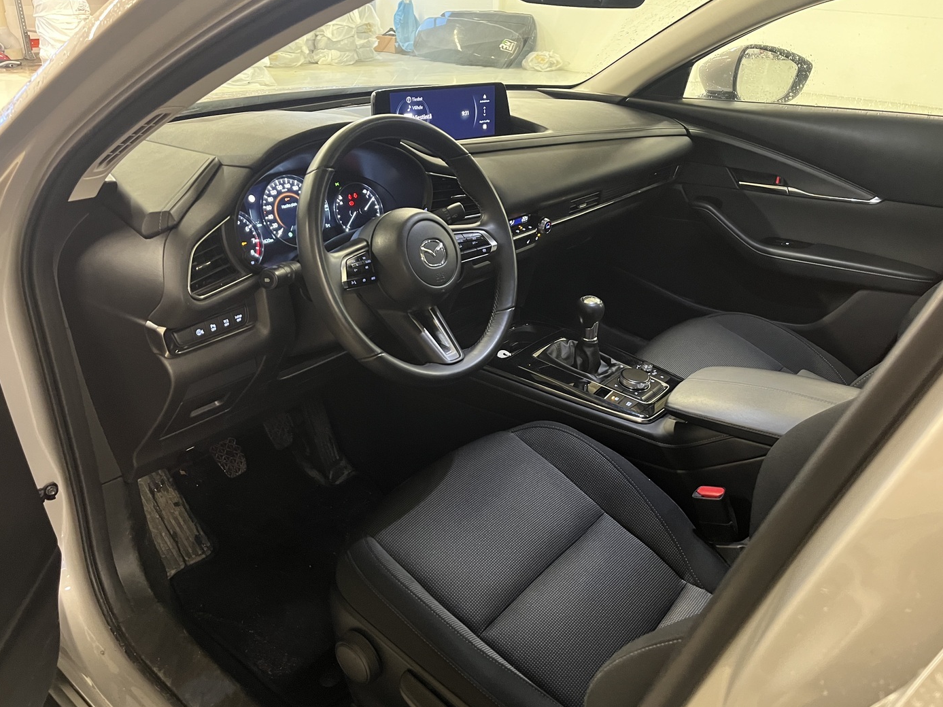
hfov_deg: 65.3
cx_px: 487
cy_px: 349
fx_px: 735
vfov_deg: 51.3
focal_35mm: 27
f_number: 1.6
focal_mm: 5.1
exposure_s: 1/25
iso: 640
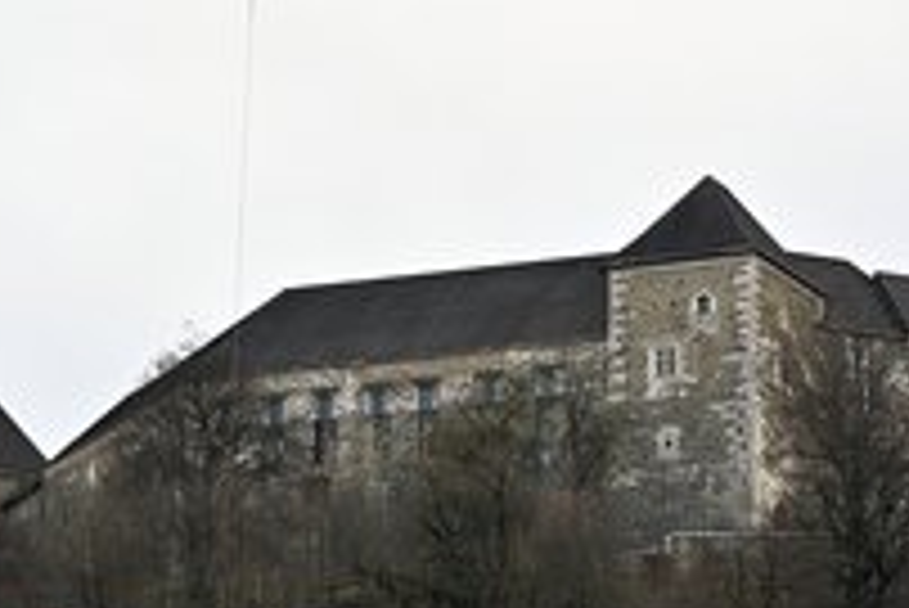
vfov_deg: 7.1
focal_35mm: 193
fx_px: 4877
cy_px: 160
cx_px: 765
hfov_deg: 10.6
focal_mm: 78
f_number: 2.8
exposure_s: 1/1600
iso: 320
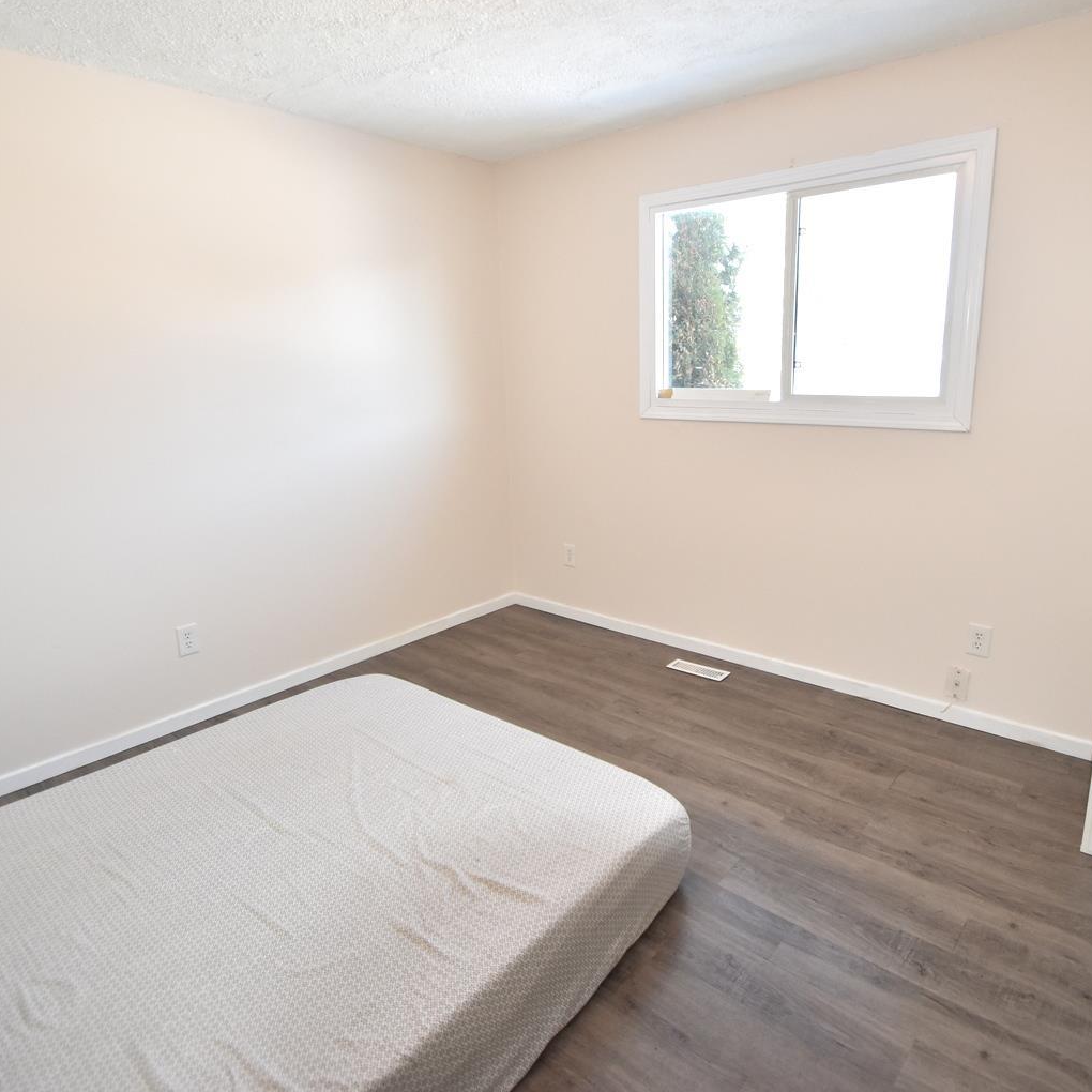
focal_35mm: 20
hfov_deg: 74.8
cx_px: 575
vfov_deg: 74.8
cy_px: 533
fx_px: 714
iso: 720
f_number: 5.6
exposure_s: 1/125
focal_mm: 10
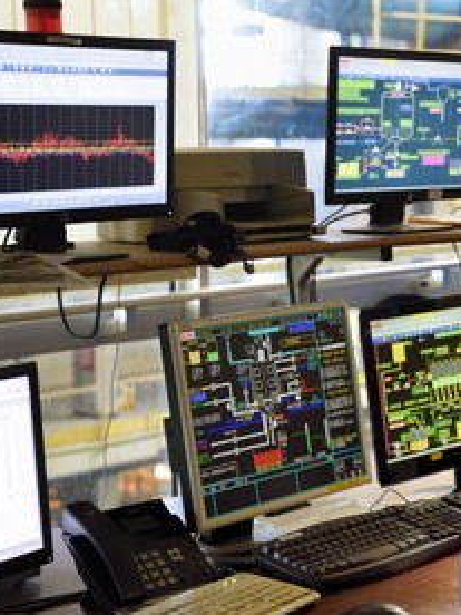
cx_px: 383
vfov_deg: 23.8
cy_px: 308
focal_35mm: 82
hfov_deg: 17.8
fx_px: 1456
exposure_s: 1/8
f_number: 6.3
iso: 800
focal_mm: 56
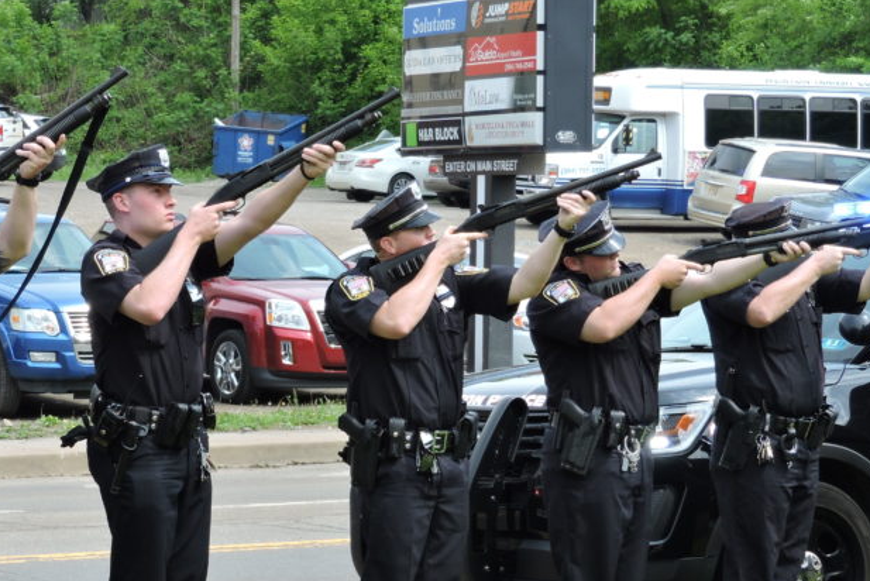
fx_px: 3361
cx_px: 310
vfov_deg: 9.9
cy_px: 376
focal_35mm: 139
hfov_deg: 14.7
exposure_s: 1/320
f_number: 3.9
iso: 100
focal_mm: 13.4
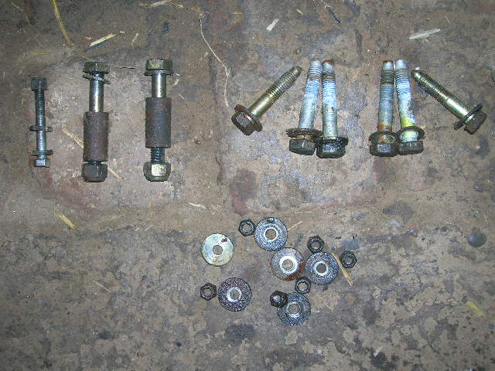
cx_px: 248
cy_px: 186
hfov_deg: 41.2
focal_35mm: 46
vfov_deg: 31.5
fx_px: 658
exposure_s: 1/60.1
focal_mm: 7.7
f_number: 3.2
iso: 50
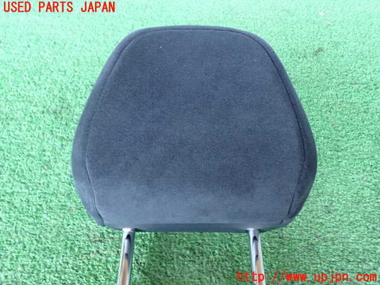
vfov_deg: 44.2
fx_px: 351
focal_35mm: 32
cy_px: 142
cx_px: 190
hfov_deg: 56.8
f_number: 2.4
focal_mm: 5.79
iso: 800
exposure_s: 1/30
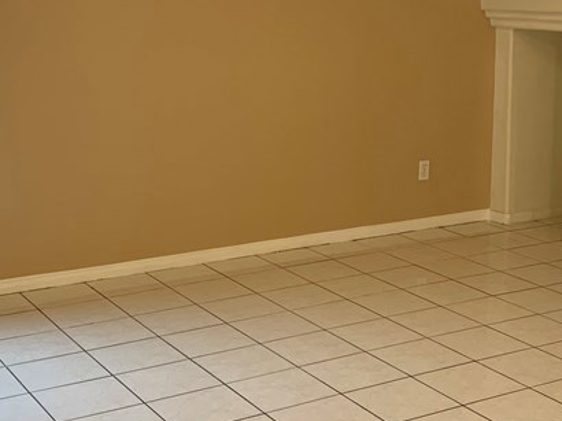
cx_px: 351
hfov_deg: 29.7
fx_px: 1055
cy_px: 152
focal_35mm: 65
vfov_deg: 22.5
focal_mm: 4.25
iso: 80
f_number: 1.8
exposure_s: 1/60
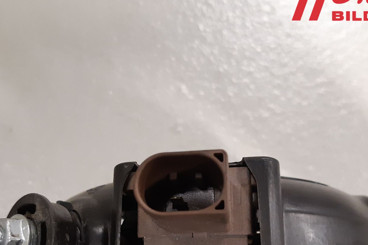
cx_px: 169
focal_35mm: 45
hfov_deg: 43.6
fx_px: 460
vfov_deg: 29.1
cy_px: 200
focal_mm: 3.93
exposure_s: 1/50
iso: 250
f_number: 1.7
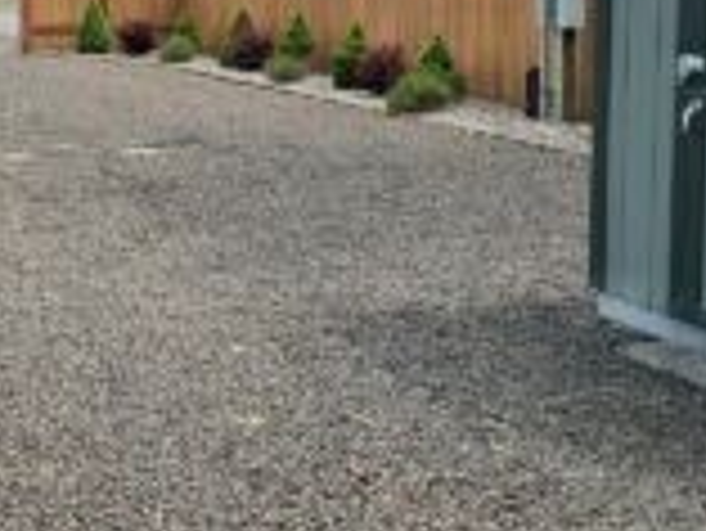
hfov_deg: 25.6
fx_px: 1510
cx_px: 94
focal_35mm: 74
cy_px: 27
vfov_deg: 19.5
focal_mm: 3
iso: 25
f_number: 1.8
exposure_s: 1/1168
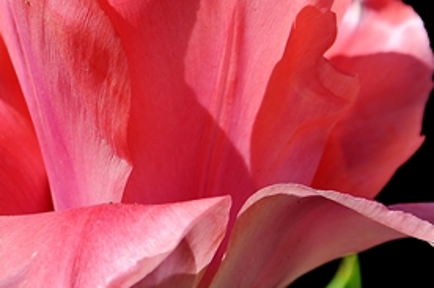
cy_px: 105
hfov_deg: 2.4
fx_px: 10470
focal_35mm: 870
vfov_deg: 1.6
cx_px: 9
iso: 200
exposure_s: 1/500
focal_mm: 300
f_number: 8
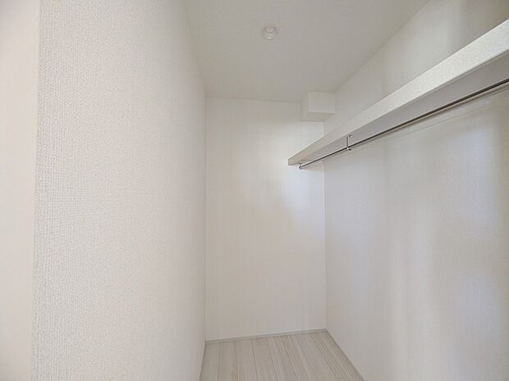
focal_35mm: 12
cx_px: 254
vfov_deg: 94.5
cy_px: 190
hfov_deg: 110.5
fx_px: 176
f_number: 1.7
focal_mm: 2.02
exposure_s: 1/23.8
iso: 97
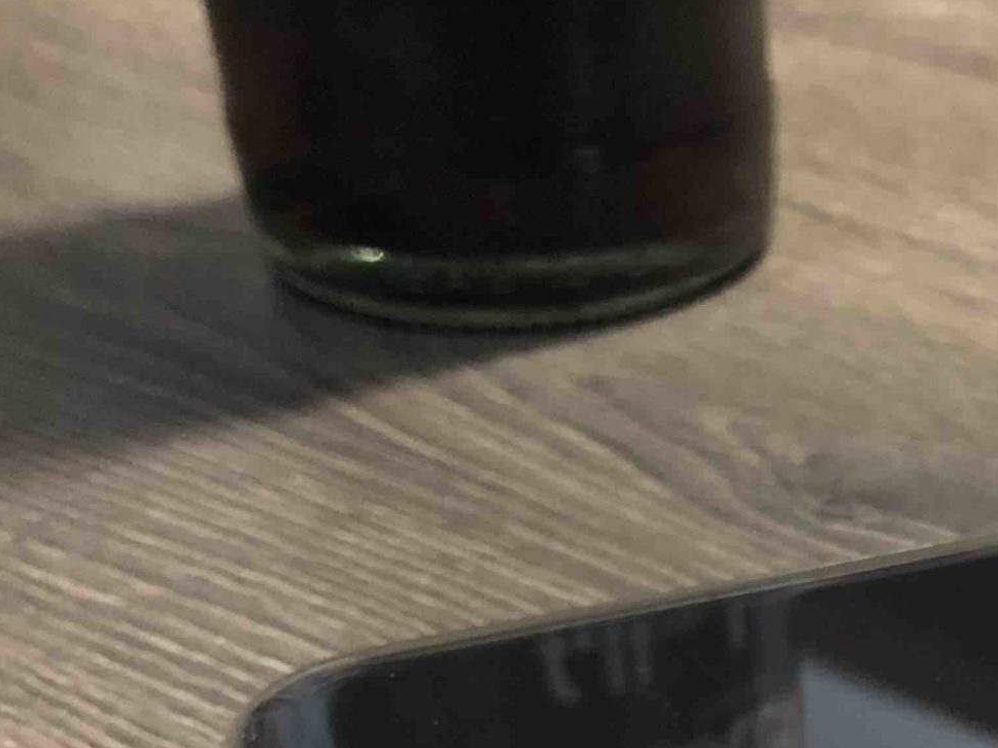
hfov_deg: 24.6
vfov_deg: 18.5
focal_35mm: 74
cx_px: 1086
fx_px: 2133
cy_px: 980
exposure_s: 1/15
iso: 100
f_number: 1.8
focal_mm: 3.99
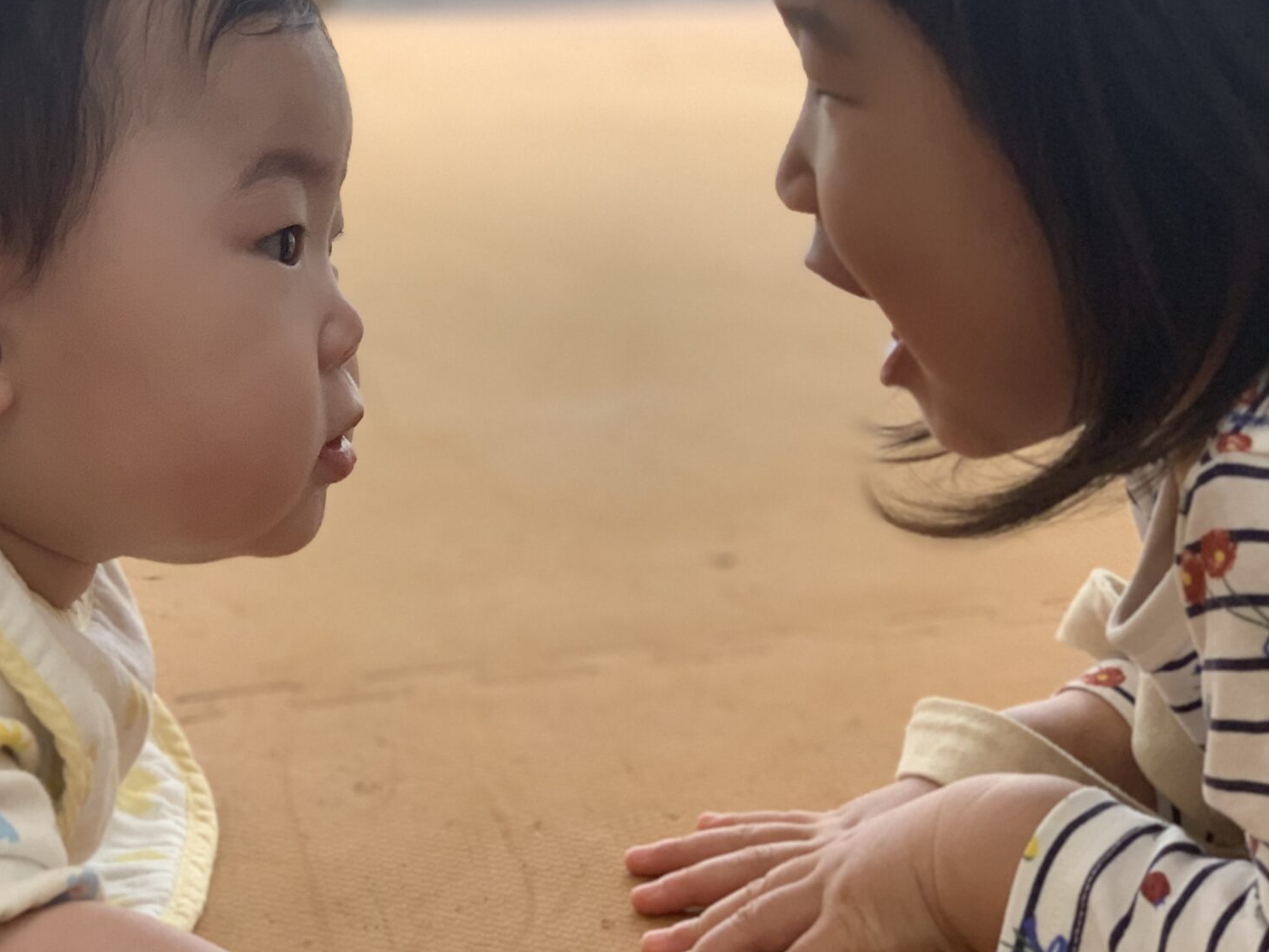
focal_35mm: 90
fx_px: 3299
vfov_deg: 16.4
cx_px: 511
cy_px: 450
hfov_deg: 21.7
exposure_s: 1/85
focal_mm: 6
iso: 125
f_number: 2.4
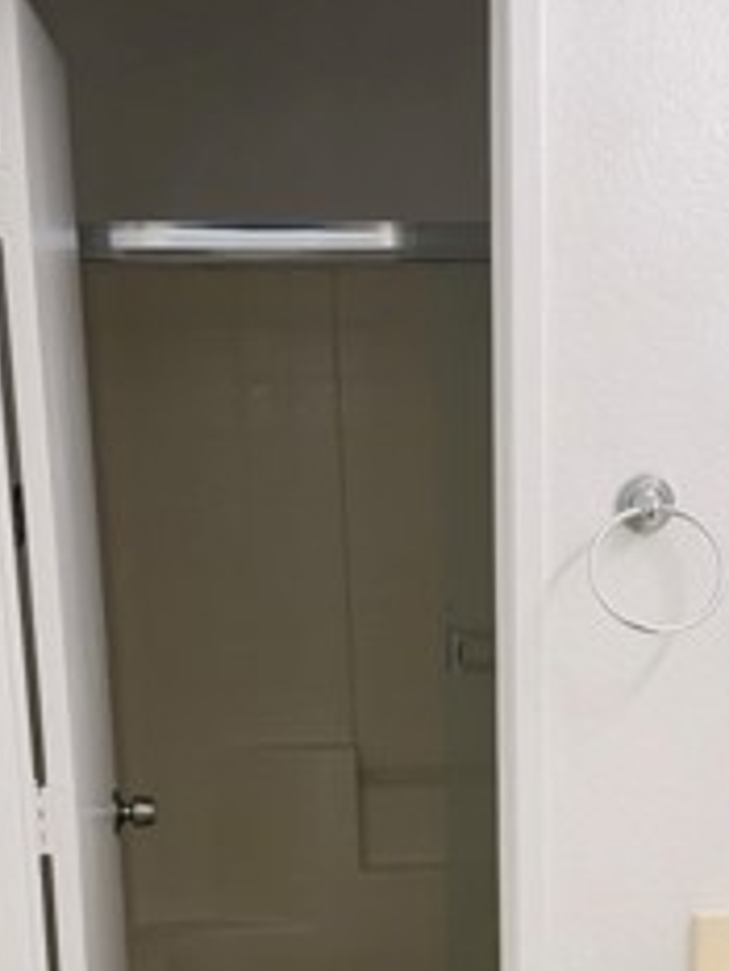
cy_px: 846
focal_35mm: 66
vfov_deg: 28.4
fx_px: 1852
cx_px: 458
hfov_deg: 22.2
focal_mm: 6.76
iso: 125
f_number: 1.78
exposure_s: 1/120
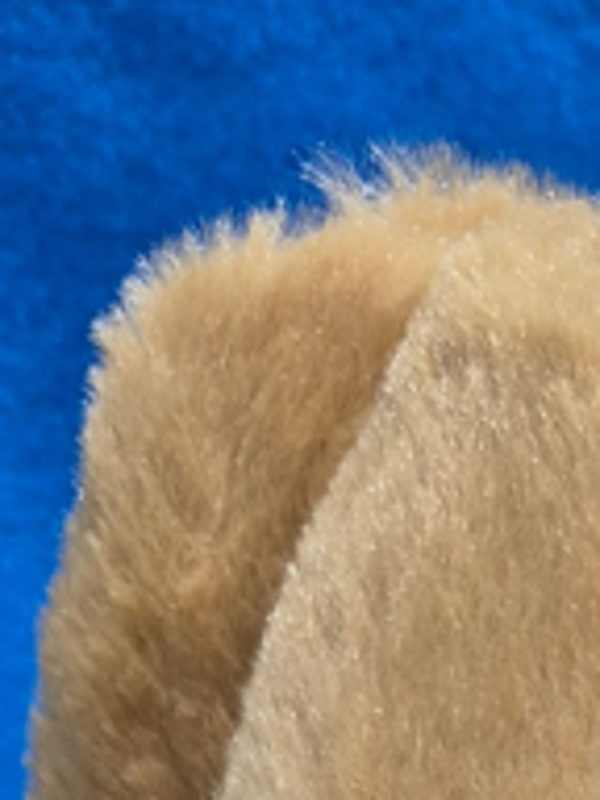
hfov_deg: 9.0
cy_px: 2062
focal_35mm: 144
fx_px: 3328
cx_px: 1575
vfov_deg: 11.0
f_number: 1.8
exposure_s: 1/120
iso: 160
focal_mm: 5.4
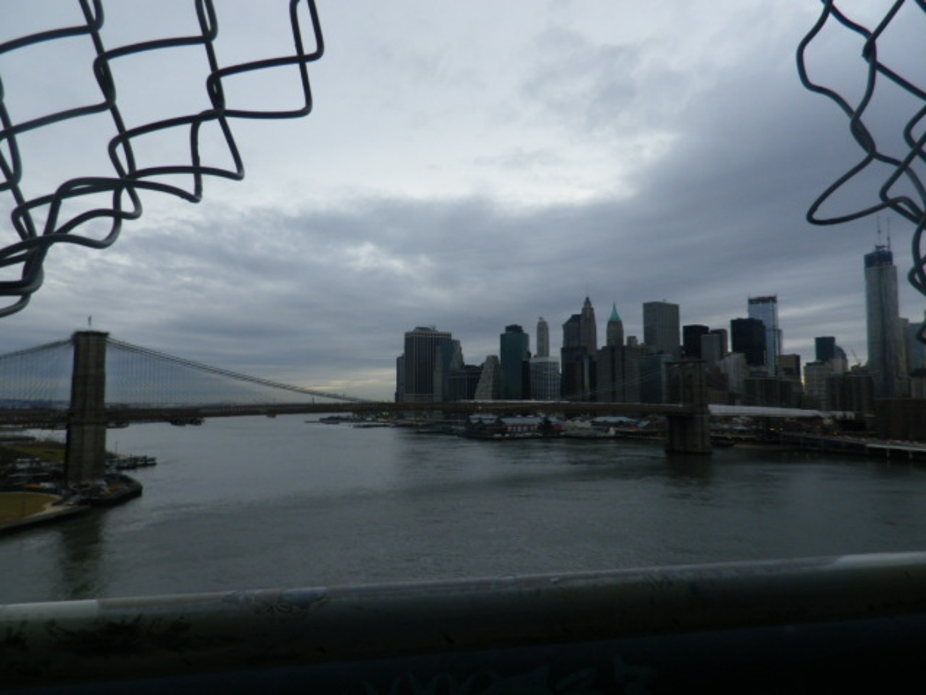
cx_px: 463
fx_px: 669
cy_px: 348
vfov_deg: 54.9
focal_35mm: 25
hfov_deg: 69.4
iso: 80
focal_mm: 4.5
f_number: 3.5
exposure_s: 1/80
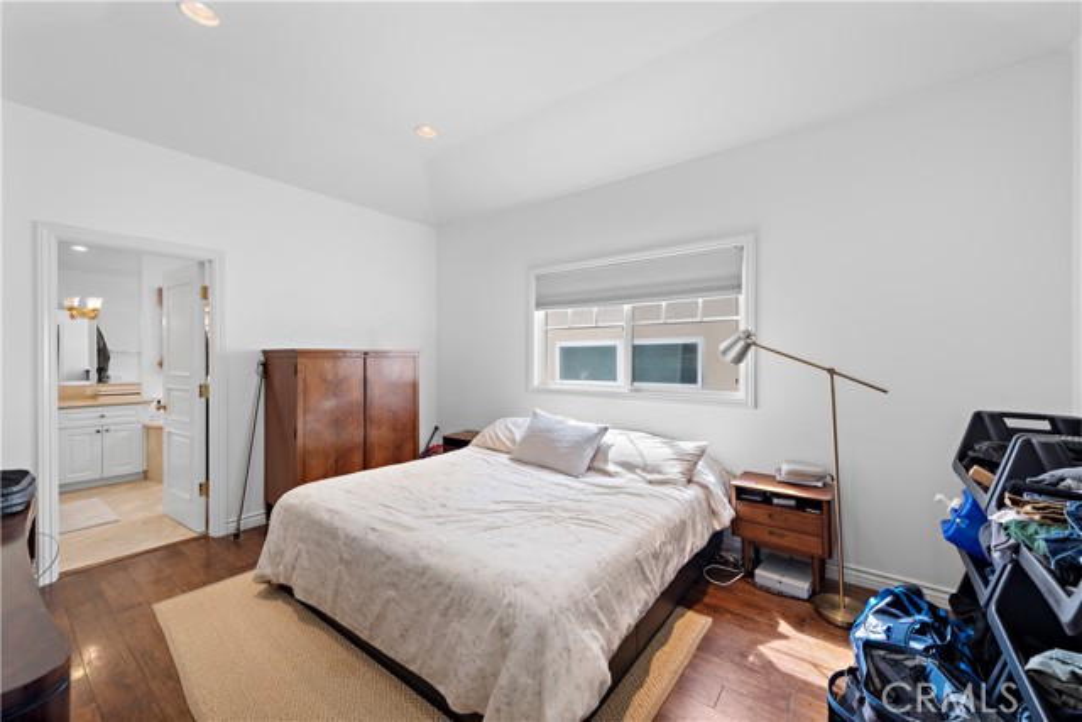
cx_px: 541
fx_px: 421
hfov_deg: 104.2
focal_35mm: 14
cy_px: 361
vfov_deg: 81.2
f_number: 7.1
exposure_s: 1/320
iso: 125
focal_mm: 14
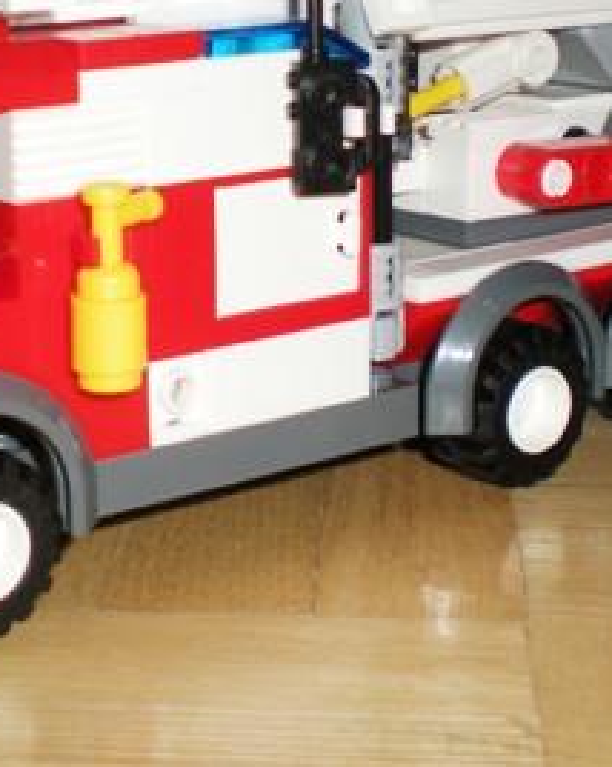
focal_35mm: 85
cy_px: 223
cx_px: 193
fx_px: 1927
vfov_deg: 22.4
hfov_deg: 18.0
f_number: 3.1
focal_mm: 6.3
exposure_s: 1/60
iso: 64
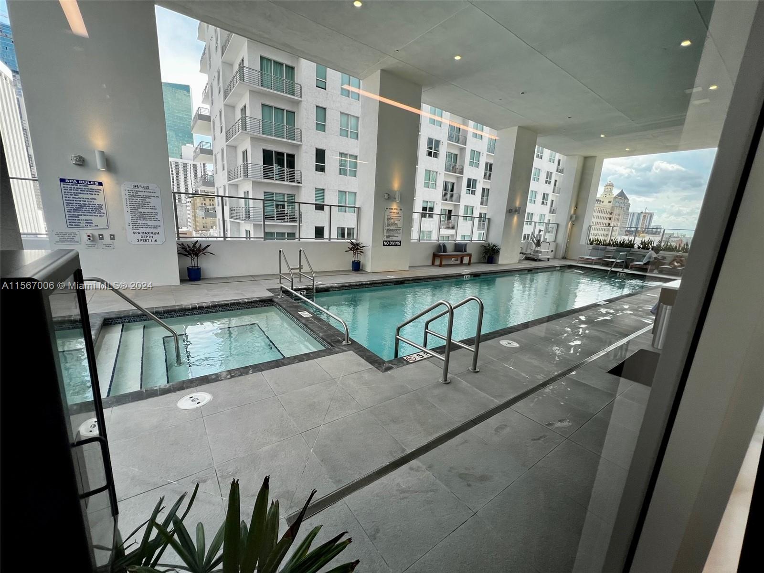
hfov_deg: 106.2
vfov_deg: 89.9
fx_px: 287
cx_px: 382
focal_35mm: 13
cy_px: 286
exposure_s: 1/146
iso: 32
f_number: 1.8
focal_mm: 1.57
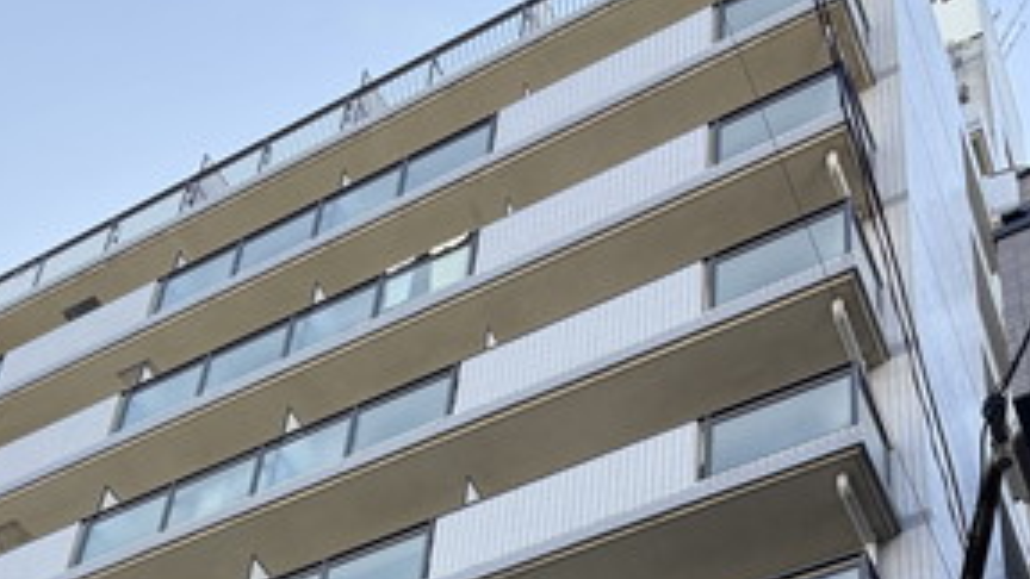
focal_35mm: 63
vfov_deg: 16.3
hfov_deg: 33.3
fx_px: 1721
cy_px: 1019
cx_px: 436
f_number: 1.6
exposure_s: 1/629
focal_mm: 5.96
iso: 64
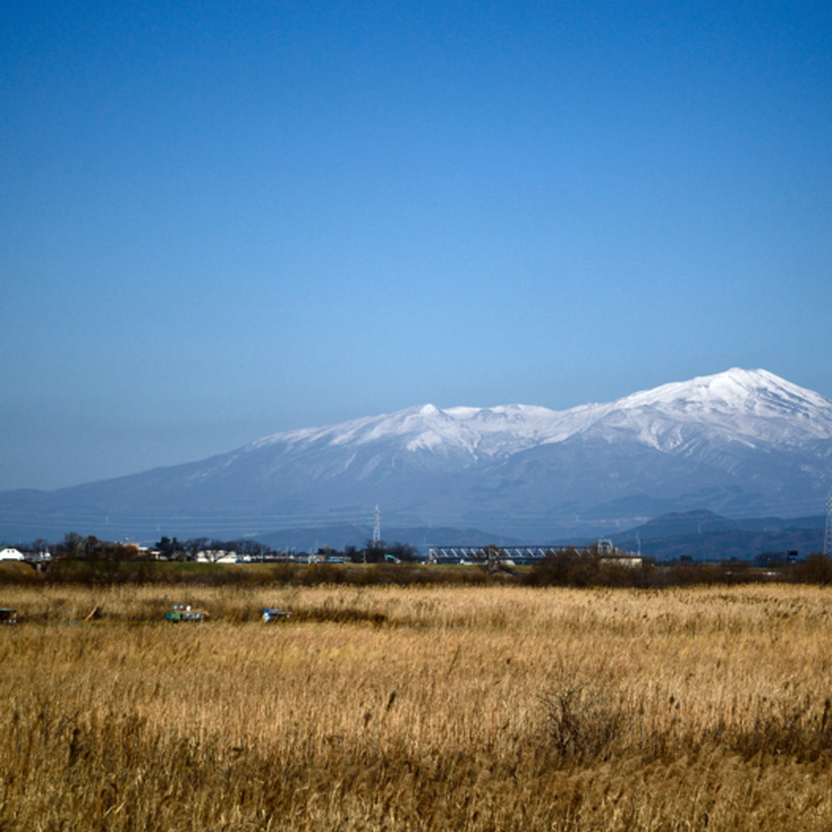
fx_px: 2529
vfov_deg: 18.7
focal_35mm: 93
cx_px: 576
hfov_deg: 18.6
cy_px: 419
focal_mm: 48
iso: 280
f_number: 5.3
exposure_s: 1/1000
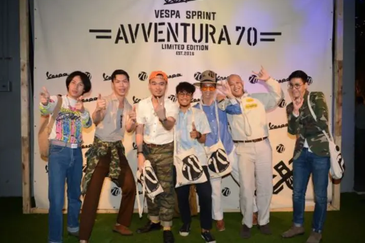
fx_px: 344
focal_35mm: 34
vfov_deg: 38.8
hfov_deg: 55.8
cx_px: 191
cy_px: 122
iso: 800
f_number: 2.8
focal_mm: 31
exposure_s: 1/640
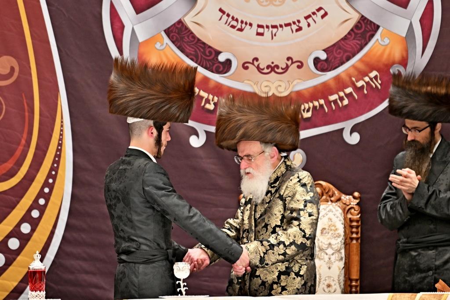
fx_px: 3749
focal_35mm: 300
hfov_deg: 6.9
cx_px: 225
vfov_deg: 4.6
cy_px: 150
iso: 500
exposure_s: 1/400
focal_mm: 200
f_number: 2.8
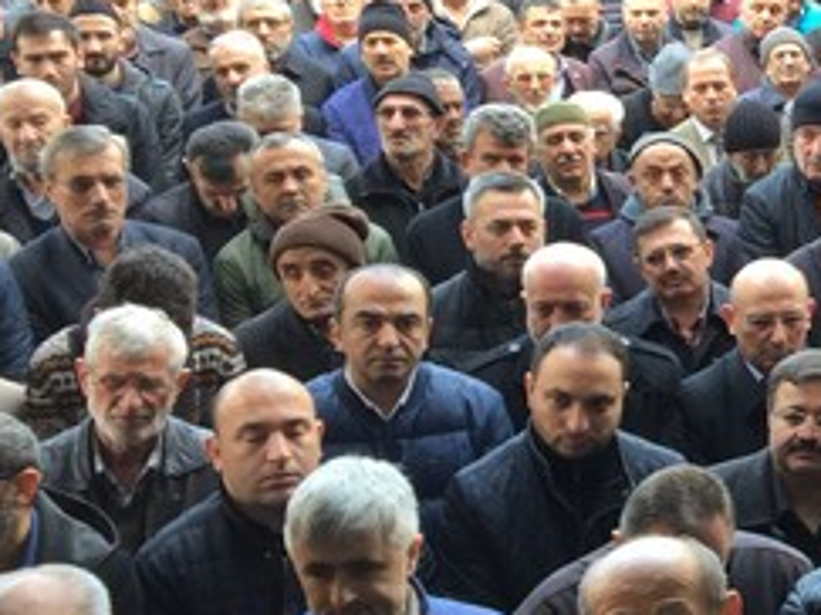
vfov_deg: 18.4
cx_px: 987
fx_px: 1896
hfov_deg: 22.5
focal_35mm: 80
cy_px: 355
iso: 50
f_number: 2.2
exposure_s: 1/100
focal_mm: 4.15
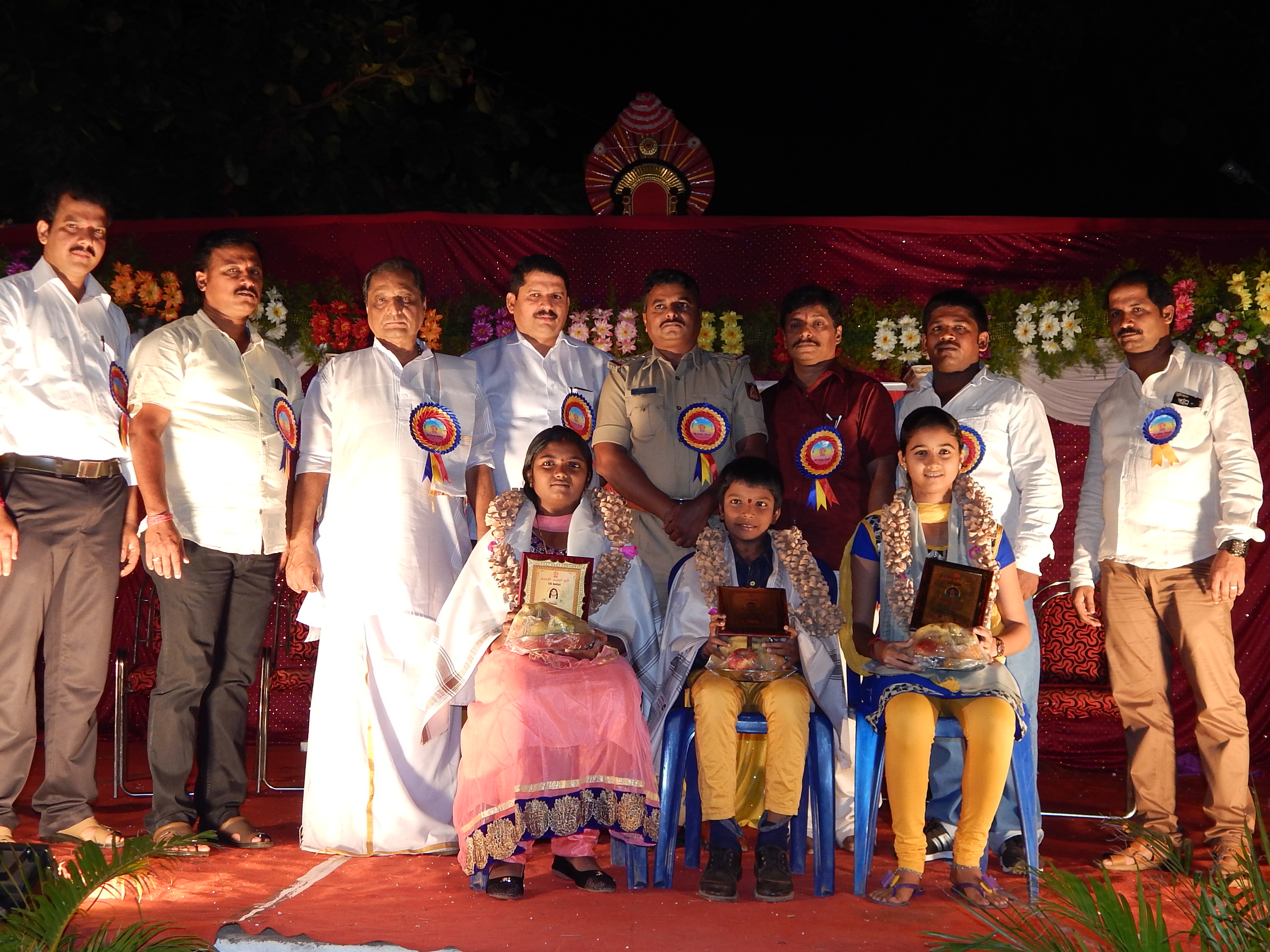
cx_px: 597
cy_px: 457
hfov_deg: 44.8
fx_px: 1541
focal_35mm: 42
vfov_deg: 34.3
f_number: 3.4
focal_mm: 6.8
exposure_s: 1/50
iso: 180
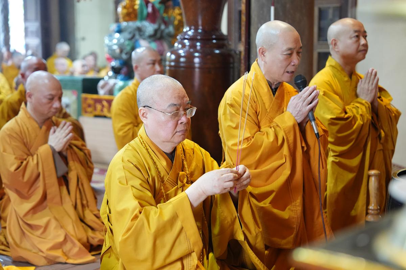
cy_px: 135
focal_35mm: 67
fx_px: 756
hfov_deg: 30.1
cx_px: 203
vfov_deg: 20.3
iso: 5000
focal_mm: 67
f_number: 2.8
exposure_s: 1/100
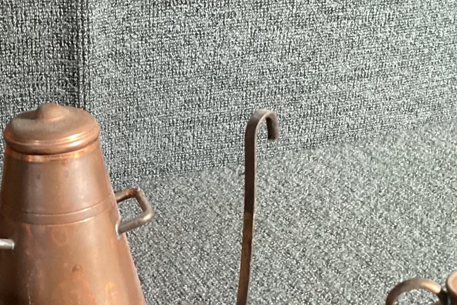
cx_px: 110
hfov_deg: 26.6
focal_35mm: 75
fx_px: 952
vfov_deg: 17.8
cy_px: 304
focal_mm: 3.3
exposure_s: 1/33
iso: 320
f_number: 2.4
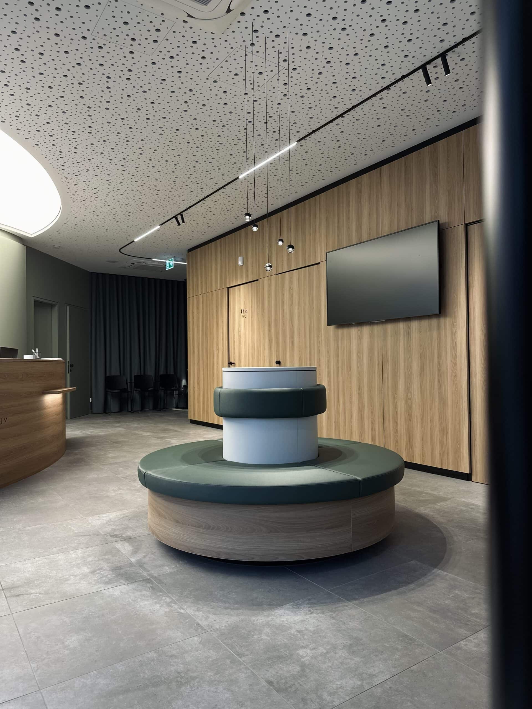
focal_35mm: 24
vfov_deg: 71.6
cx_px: 266
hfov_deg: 56.8
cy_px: 354
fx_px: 492
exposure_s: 1/100
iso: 64
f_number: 1.78
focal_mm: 6.86
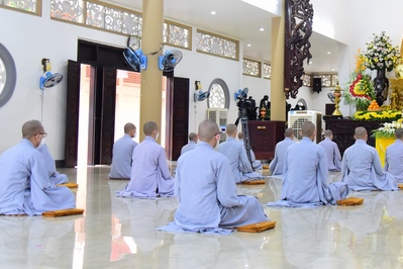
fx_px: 638
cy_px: 82
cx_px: 286
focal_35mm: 57
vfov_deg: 23.6
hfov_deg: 34.5
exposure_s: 1/160
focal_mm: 35
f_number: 4.5
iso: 5000
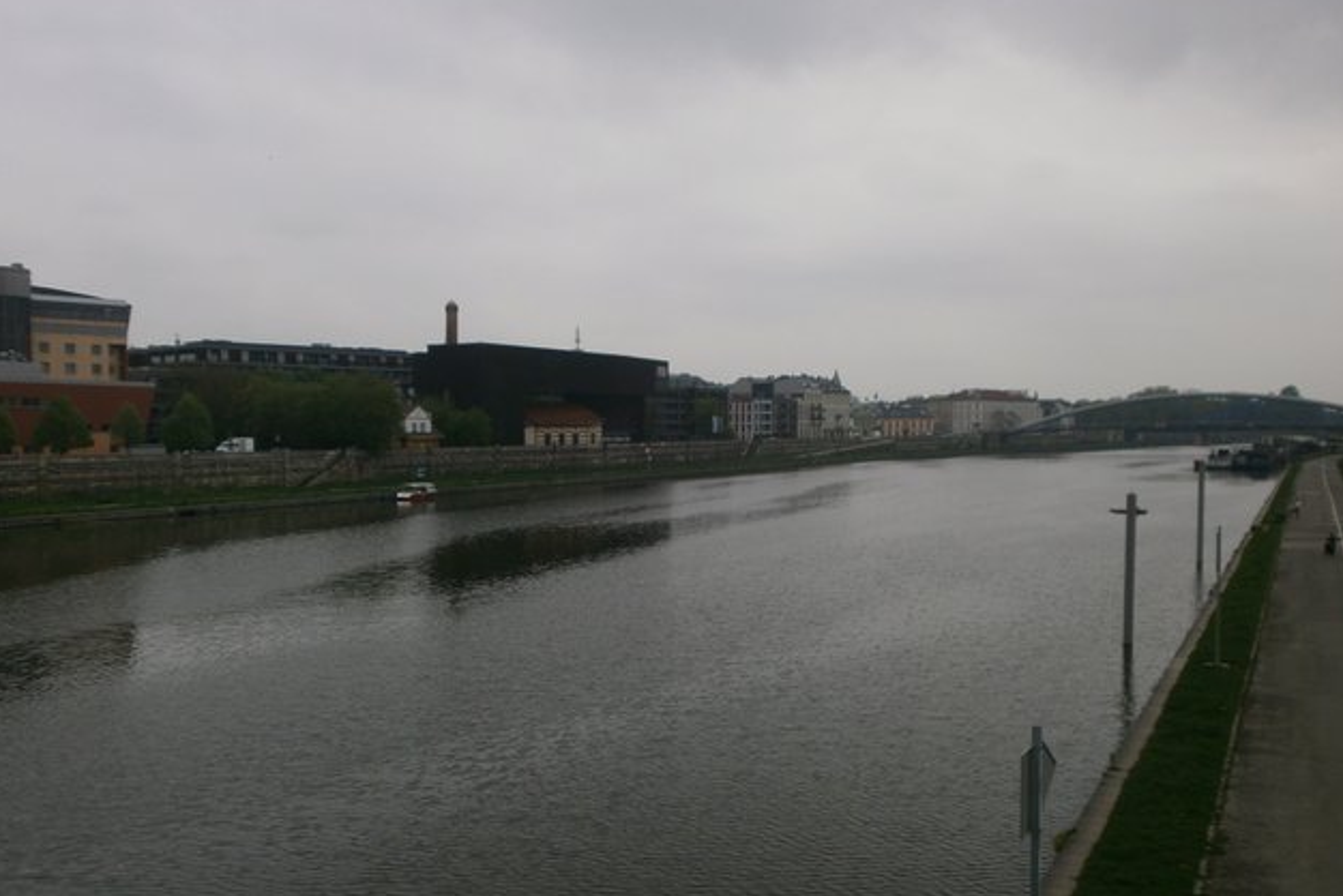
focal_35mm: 34
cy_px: 487
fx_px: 1269
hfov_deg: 55.8
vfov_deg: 38.9
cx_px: 678
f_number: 3.1
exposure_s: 1/800
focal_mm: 5.8
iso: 100
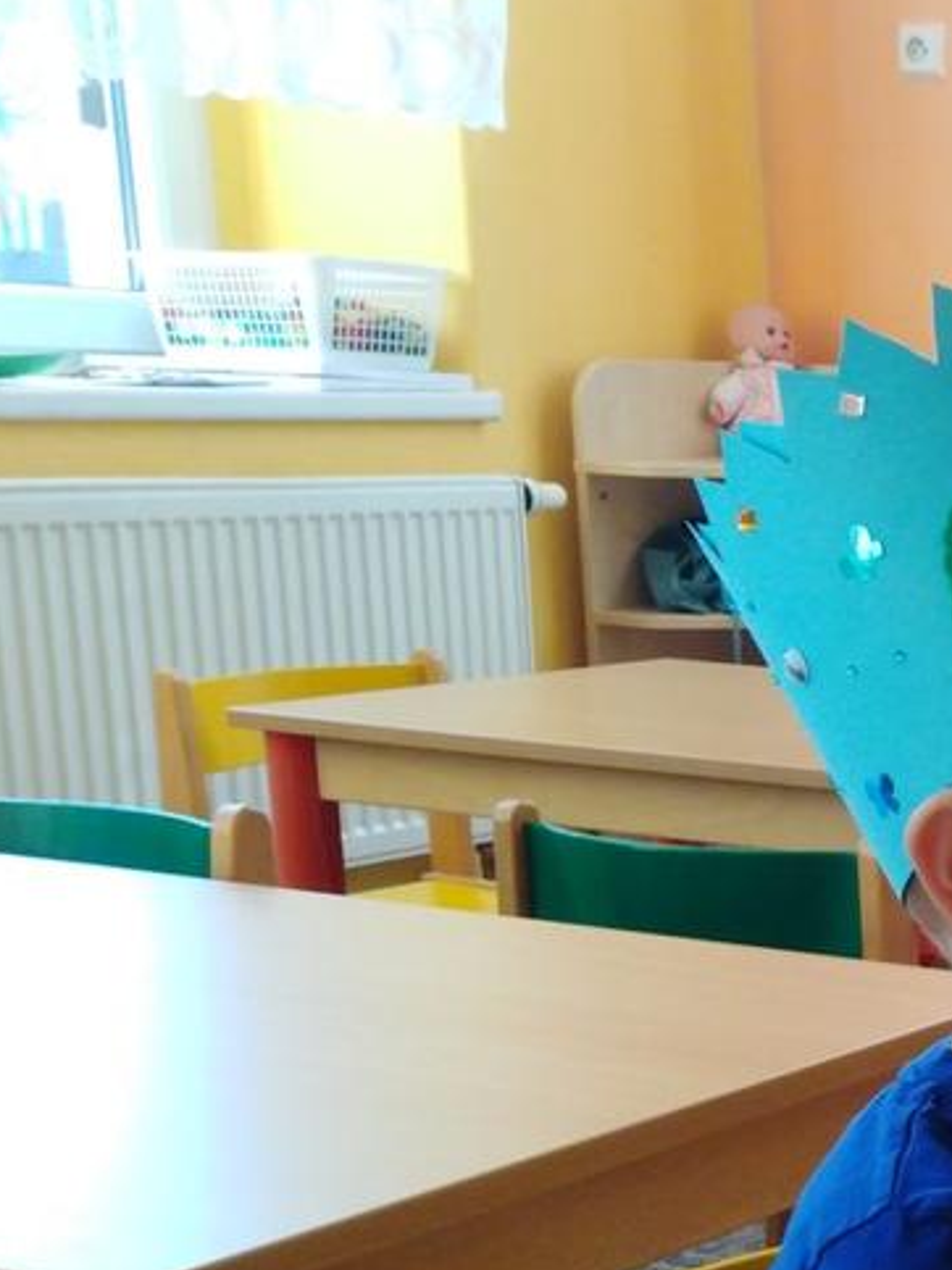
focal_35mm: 72
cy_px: 1041
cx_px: 1659
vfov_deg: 26.5
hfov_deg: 17.1
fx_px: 2641
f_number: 2.2
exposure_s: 1/100
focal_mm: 3.46
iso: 158
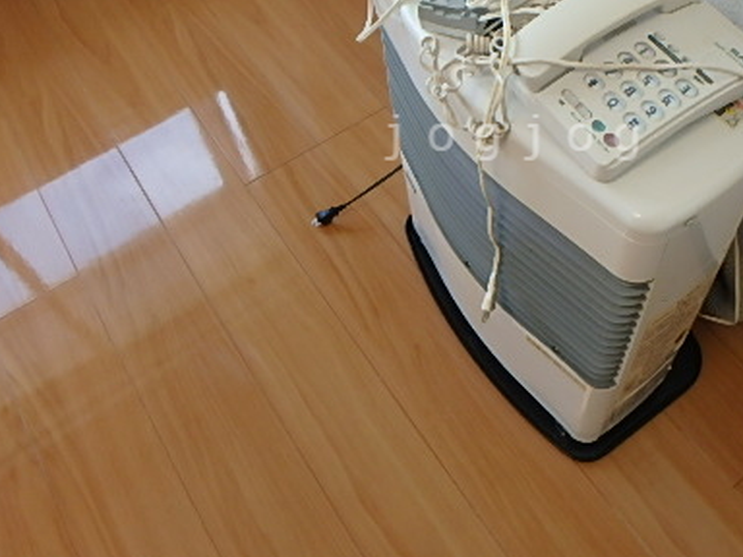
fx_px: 751
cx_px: 517
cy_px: 137
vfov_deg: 39.6
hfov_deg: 51.3
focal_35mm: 35
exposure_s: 1/80
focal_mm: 3.7
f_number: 3.5
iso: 125
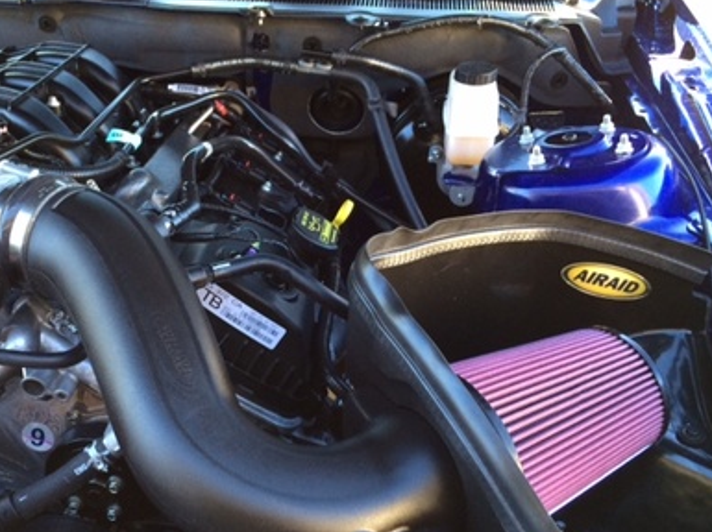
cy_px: 319
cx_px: 281
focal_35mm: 39
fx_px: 801
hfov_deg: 47.6
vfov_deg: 36.6
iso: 64
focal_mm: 4.12
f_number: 2.2
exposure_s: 1/30
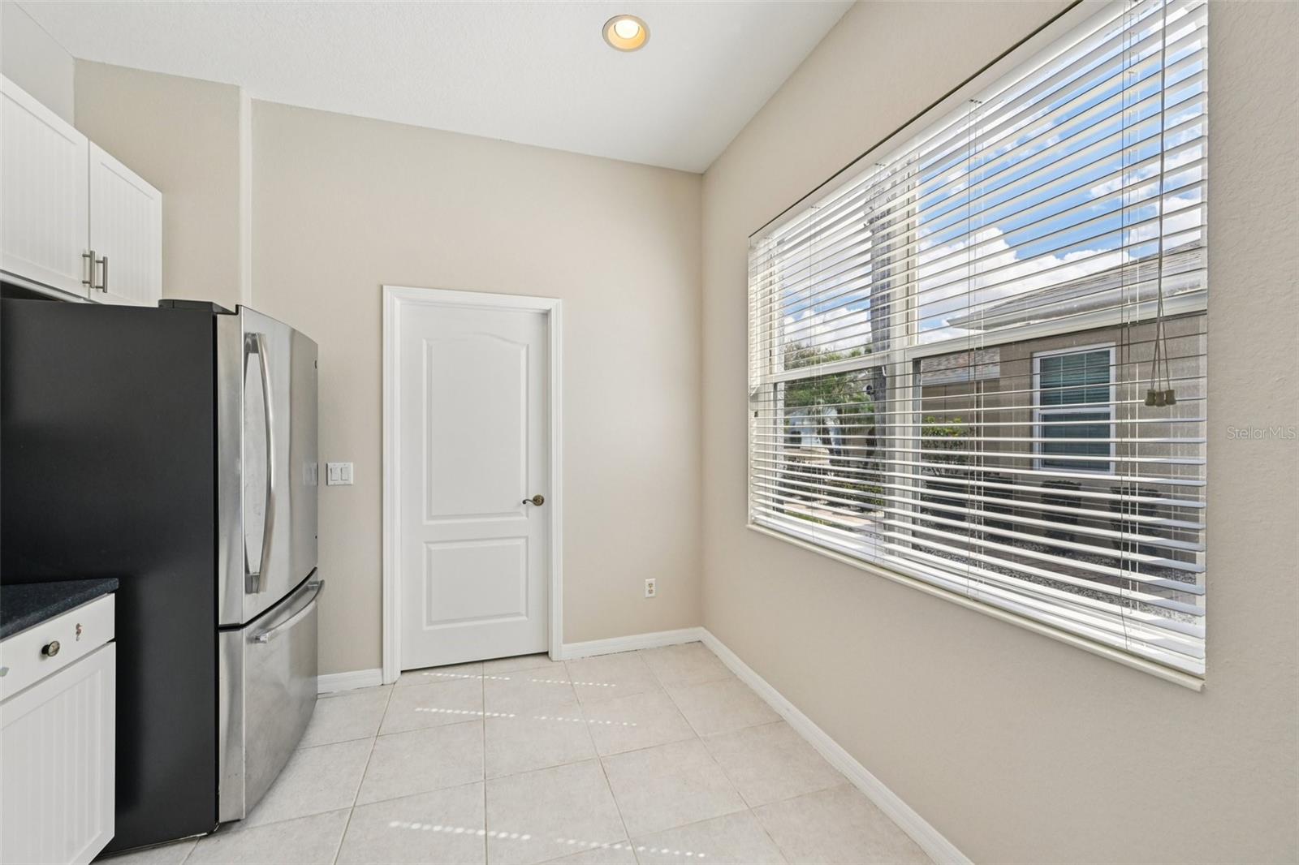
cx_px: 650
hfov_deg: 104.3
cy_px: 432
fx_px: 505
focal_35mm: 14
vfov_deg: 81.2
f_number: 8
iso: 400
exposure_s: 1/500
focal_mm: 14
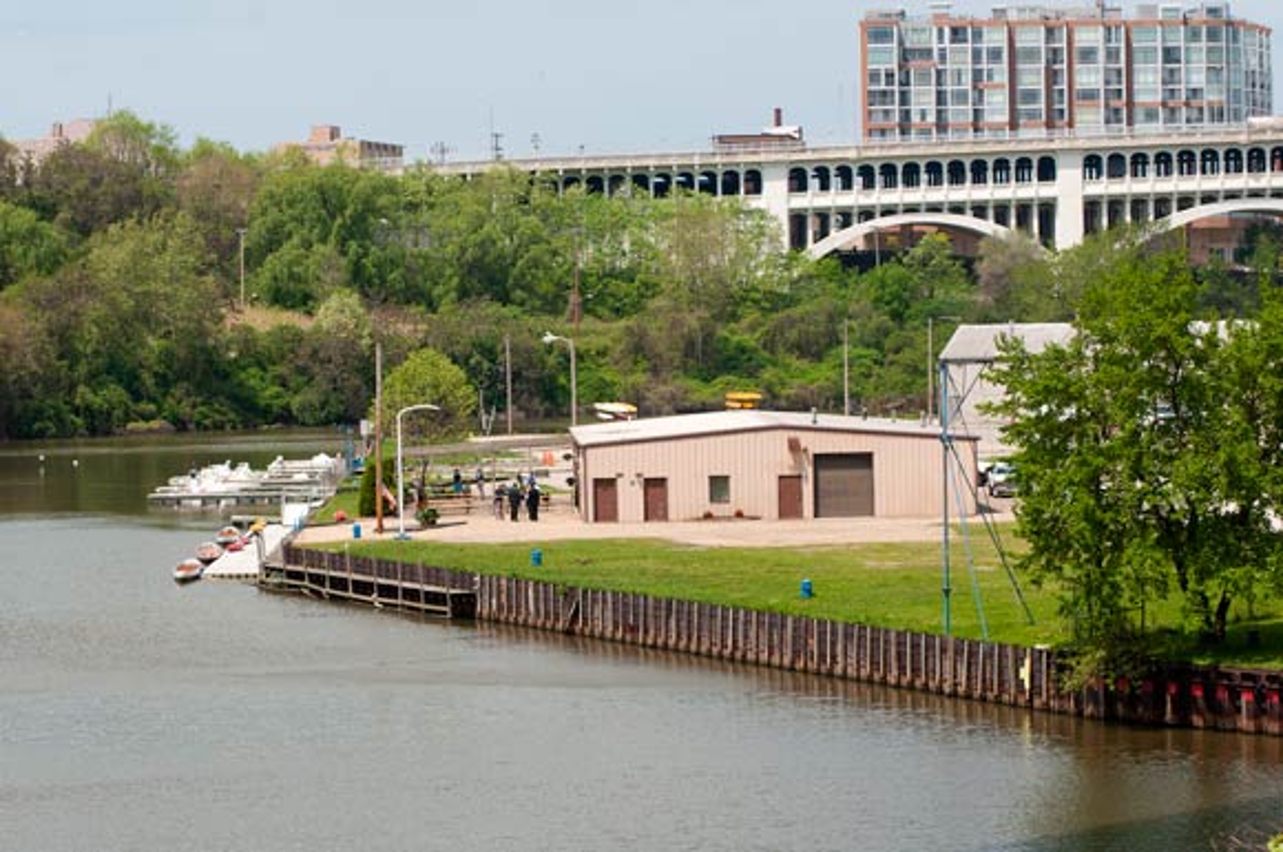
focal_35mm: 153
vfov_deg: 8.9
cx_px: 642
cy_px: 426
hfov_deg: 13.4
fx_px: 5445
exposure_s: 1/400
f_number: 1.6
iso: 200
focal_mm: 102
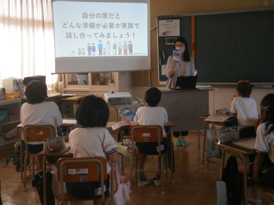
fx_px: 372
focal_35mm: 47
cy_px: 102
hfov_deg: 40.4
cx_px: 137
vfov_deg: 30.9
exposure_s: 1/40
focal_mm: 8.3
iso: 160
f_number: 3.4
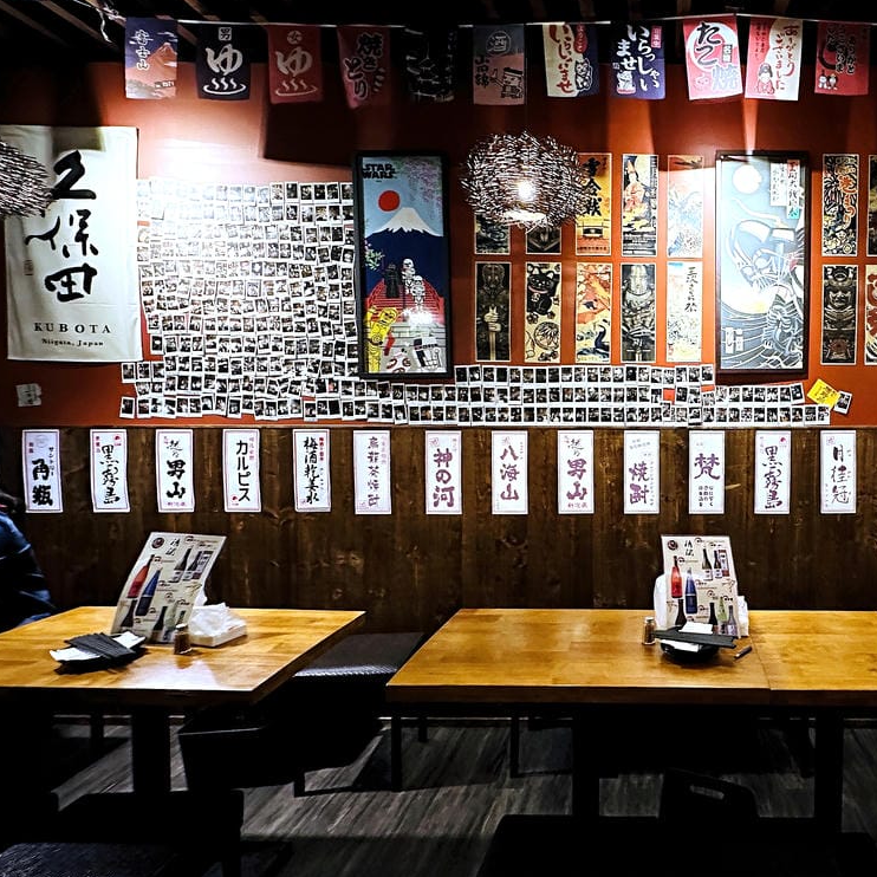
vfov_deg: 74.8
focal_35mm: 20
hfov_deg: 69.5
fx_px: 573
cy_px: 429
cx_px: 665
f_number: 2.2
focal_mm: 2.22
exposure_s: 1/30
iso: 1600
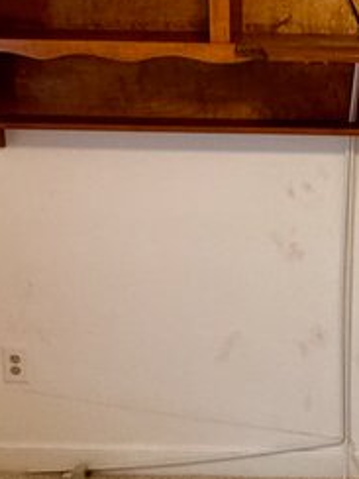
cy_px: 176
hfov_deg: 21.5
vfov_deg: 29.7
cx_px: 389
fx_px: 899
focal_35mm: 65
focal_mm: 2.22
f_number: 2.2
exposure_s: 1/60
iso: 200
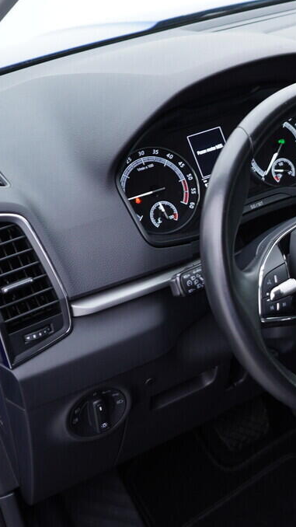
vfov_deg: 36.6
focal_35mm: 57
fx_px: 796
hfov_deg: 19.3
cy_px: 264
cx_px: 392
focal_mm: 24
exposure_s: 1/40
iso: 200
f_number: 2.8
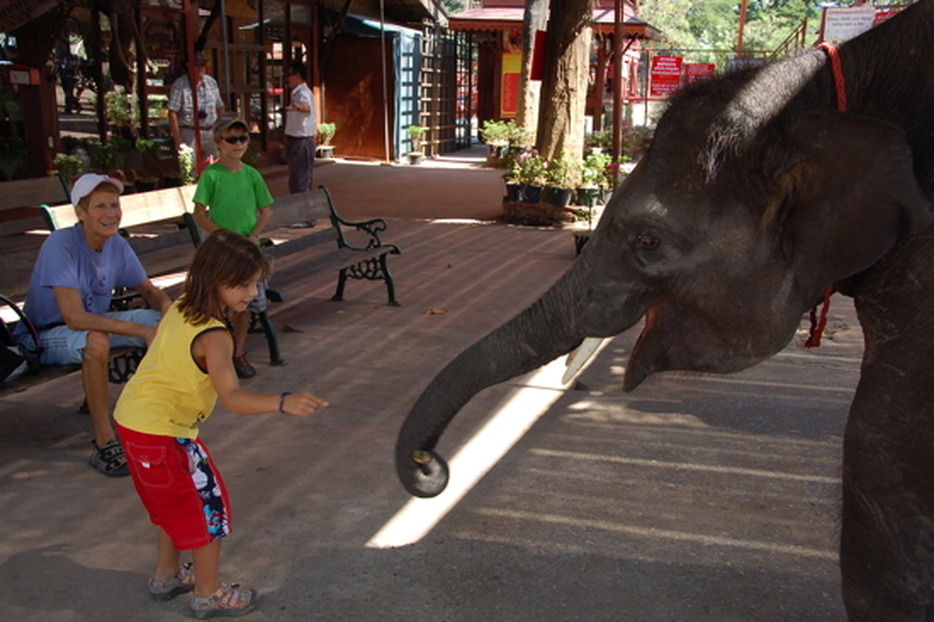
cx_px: 467
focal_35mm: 36
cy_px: 311
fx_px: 933
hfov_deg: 53.2
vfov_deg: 36.8
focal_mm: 24
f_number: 5.6
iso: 200
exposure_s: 1/125
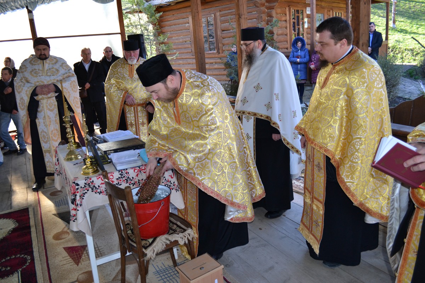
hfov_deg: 67.4
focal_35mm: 27
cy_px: 142
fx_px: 319
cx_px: 212
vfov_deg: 47.9
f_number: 4
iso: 320
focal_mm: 18
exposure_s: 1/125
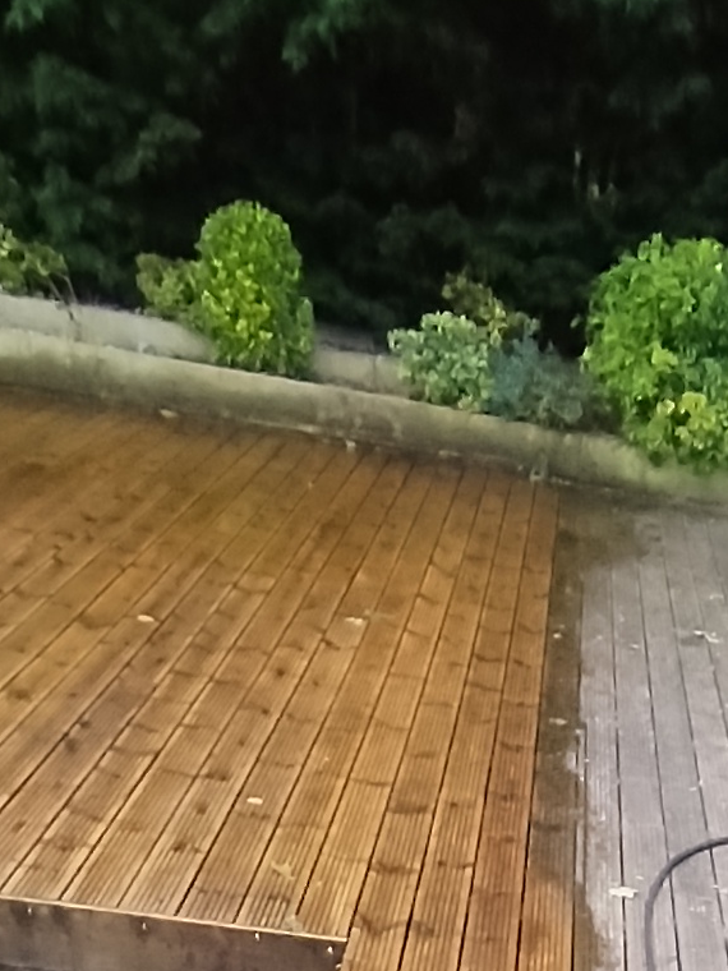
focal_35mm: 58
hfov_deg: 24.2
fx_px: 1626
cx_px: 718
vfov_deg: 24.3
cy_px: 1529
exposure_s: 1/577
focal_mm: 1.42
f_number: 2.2
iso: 100
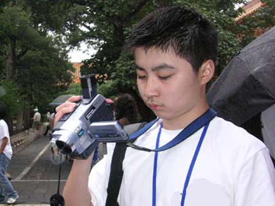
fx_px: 294
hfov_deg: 50.1
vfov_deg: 38.7
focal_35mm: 37
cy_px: 103
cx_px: 138
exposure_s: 1/500
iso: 160
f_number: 2.8
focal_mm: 6.1
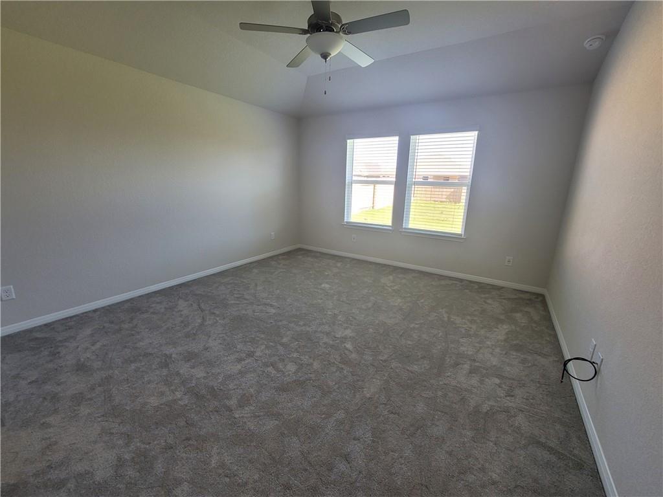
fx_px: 249
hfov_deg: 106.2
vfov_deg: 89.9
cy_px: 248
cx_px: 332
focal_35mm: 13
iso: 125
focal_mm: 2.2
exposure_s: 1/60
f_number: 2.2
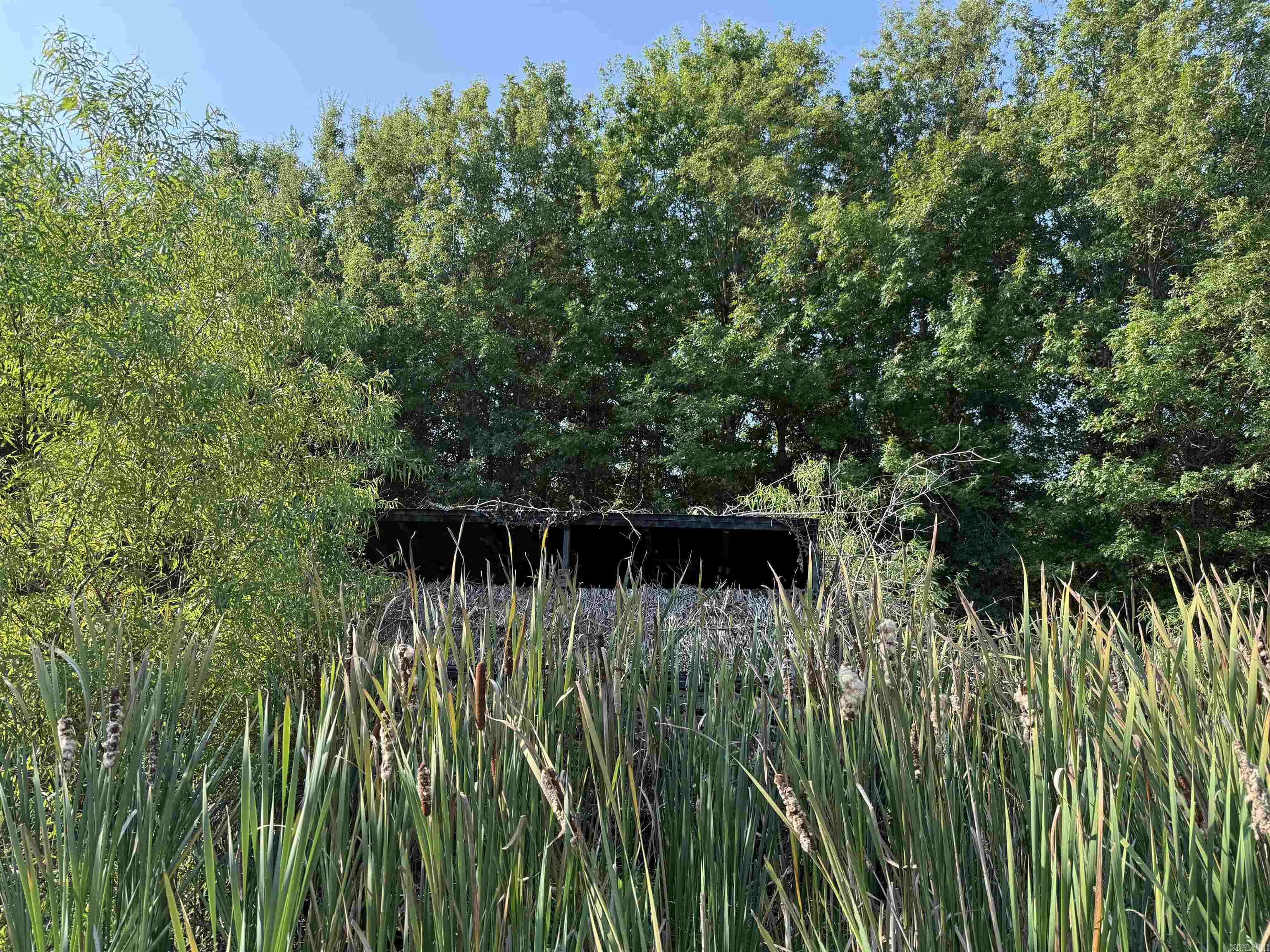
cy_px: 476
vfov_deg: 56.8
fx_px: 881
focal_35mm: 24
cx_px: 635
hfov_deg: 71.6
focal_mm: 6.76
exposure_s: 1/878
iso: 100
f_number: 1.78
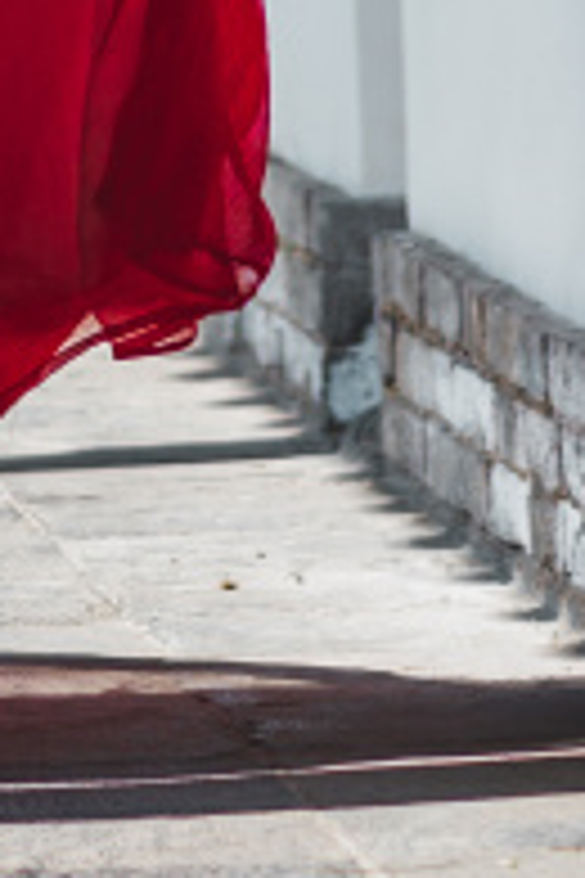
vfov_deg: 3.8
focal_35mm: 523
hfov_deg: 2.6
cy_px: -1675
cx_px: -171
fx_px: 12747
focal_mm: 85
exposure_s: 1/1000
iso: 160
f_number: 2.5
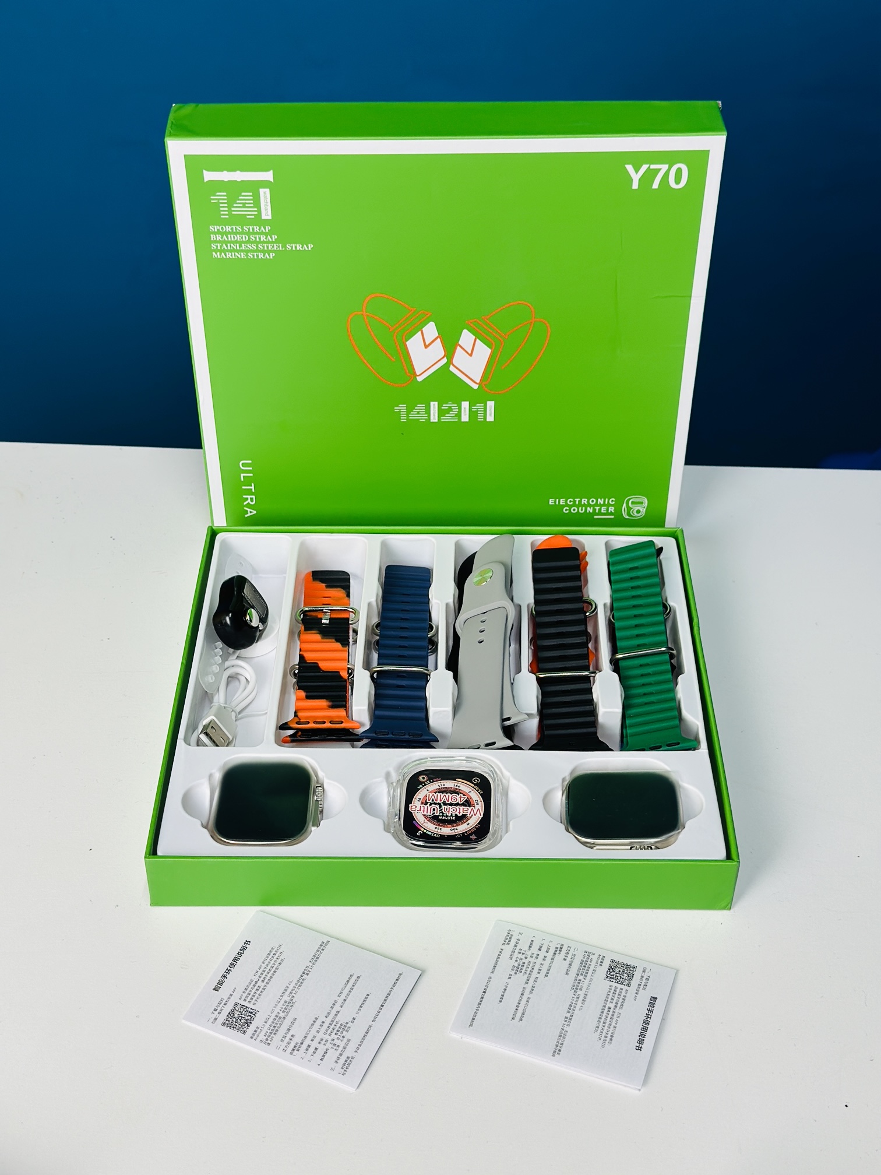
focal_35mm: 48
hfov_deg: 30.3
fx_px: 1629
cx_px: 440
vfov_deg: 39.7
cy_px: 588
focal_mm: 6.86
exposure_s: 1/101
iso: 64
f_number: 1.78
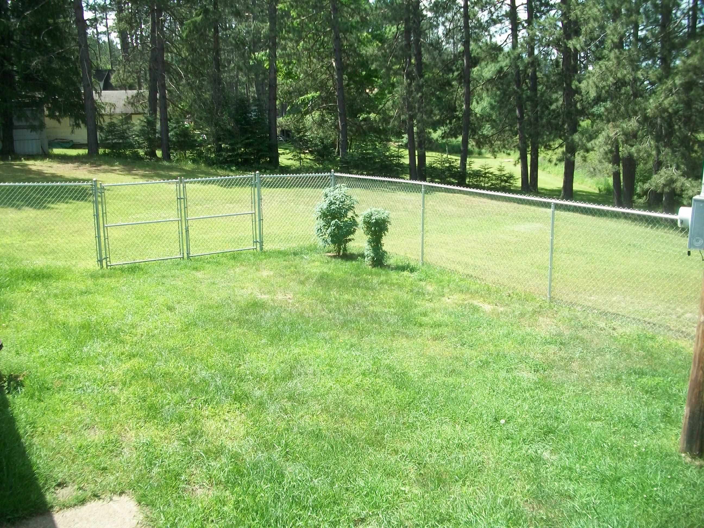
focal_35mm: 32
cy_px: 264
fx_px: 651
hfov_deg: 56.8
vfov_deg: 44.2
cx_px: 352
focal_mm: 5.7
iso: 80
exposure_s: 1/400
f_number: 2.9
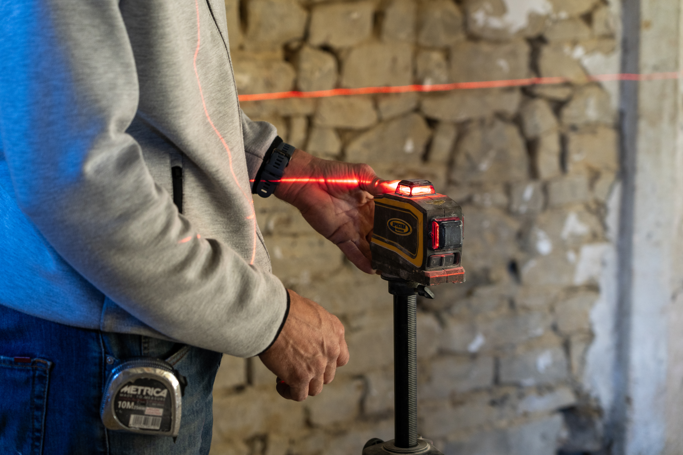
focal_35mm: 76
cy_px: 228
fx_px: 1442
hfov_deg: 26.7
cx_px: 342
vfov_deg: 17.9
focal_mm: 76
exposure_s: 1/100
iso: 800
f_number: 4
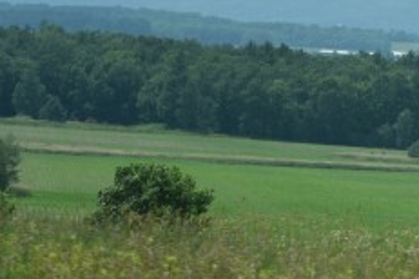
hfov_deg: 5.2
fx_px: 4485
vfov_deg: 3.6
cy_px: -136
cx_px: 903
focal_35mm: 385
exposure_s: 1/1250
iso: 200
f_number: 5.6
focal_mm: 55
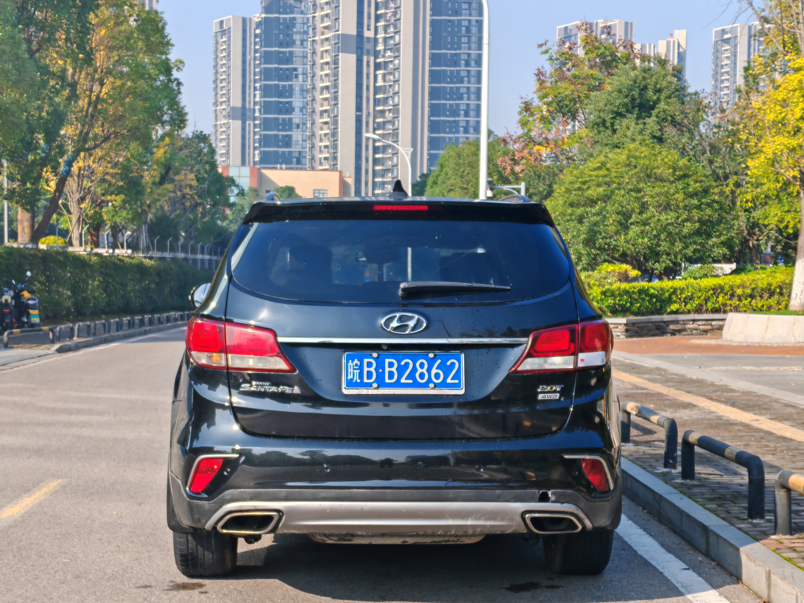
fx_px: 1463
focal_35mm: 63
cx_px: 402
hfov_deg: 30.7
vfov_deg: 23.3
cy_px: 302
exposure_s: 1/700
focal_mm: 5.52
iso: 50
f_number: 1.9
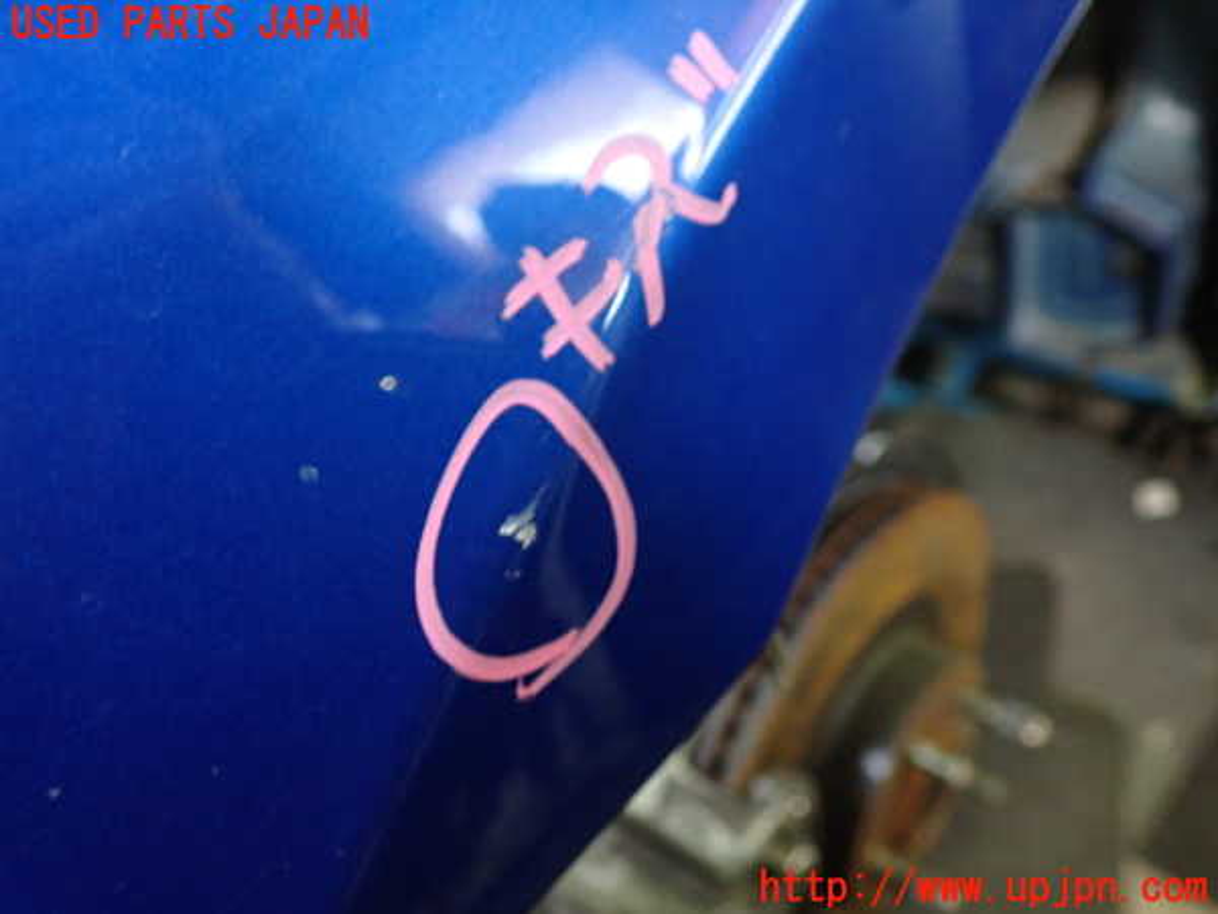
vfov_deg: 46.8
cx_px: 609
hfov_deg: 60.0
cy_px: 457
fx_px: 1056
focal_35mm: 30
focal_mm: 5.4
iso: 800
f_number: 2.3
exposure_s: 1/30
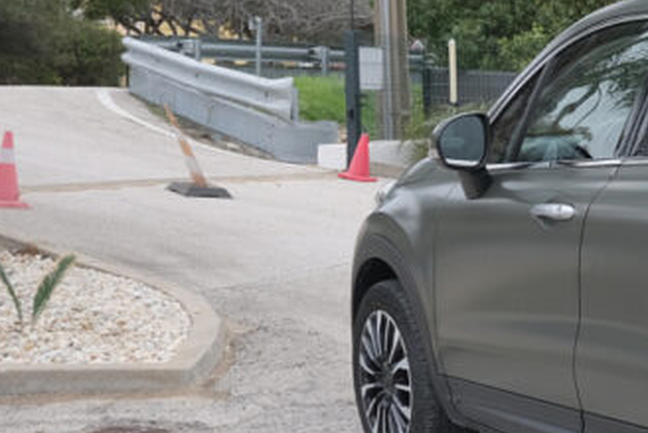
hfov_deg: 18.3
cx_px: 954
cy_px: 294
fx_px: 1801
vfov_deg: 13.7
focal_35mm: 100
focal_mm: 21.5
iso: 640
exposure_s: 1/100
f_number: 9
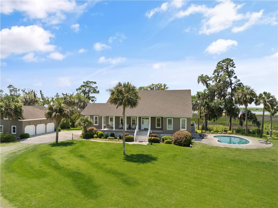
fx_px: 193
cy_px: 104
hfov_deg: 71.6
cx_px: 139
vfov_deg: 56.7
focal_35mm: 24
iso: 140
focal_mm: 12.29
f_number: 2.8
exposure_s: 1/320
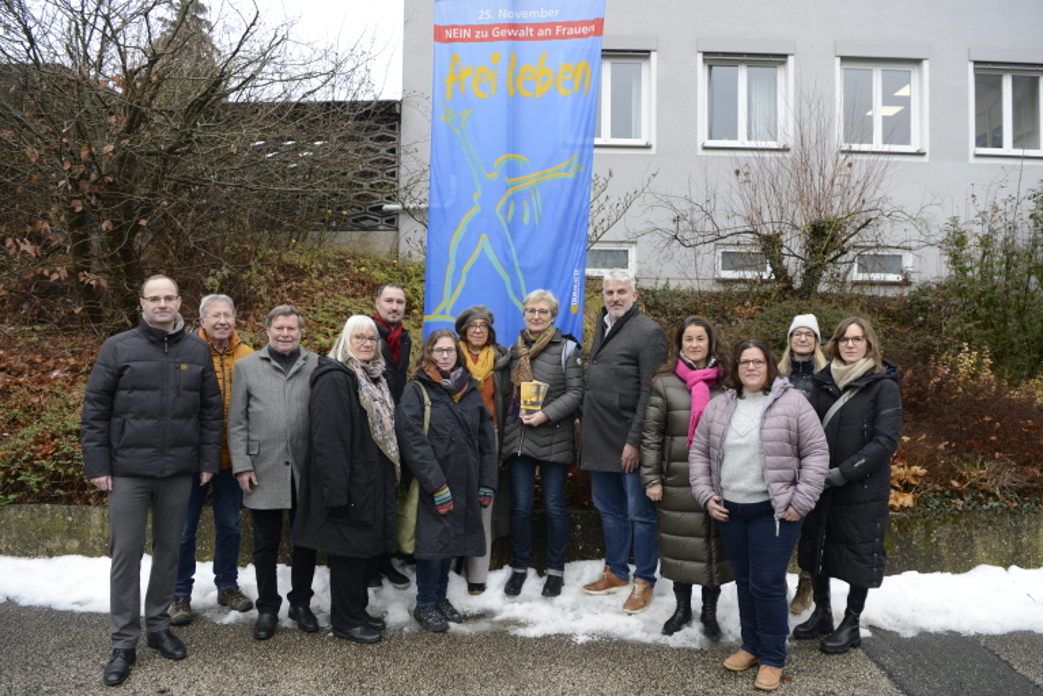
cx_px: 522
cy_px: 348
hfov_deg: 73.7
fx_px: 696
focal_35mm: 24
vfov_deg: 53.2
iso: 900
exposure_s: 1/640
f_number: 4.5
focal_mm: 24
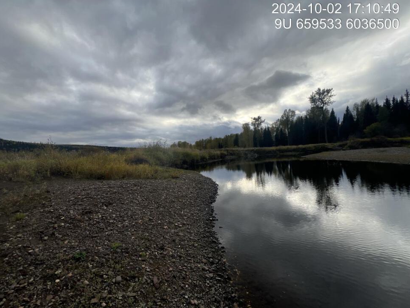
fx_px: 166
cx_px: 193
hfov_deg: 101.9
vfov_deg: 85.7
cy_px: 153
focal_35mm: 14
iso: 32
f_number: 1.8
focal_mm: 1.57
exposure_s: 1/951
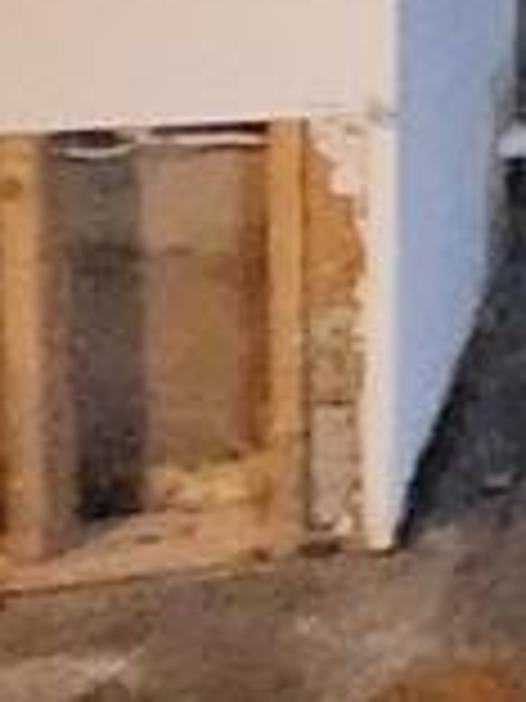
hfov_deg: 15.2
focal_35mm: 64
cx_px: 1209
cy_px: -248
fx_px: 1297
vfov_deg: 25.4
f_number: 2.2
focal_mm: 2.2
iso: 2500
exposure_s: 1/20
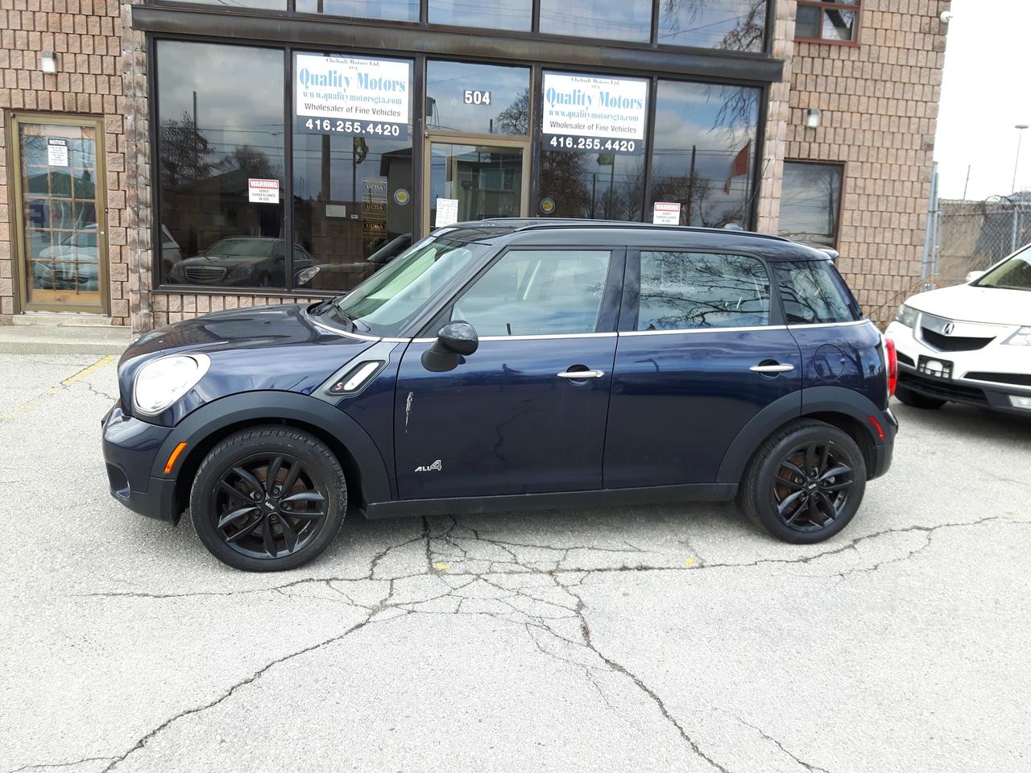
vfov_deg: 45.4
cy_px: 386
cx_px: 516
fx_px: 923
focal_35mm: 31
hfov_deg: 58.4
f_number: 1.9
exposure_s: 1/198
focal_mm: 3.7
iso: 40
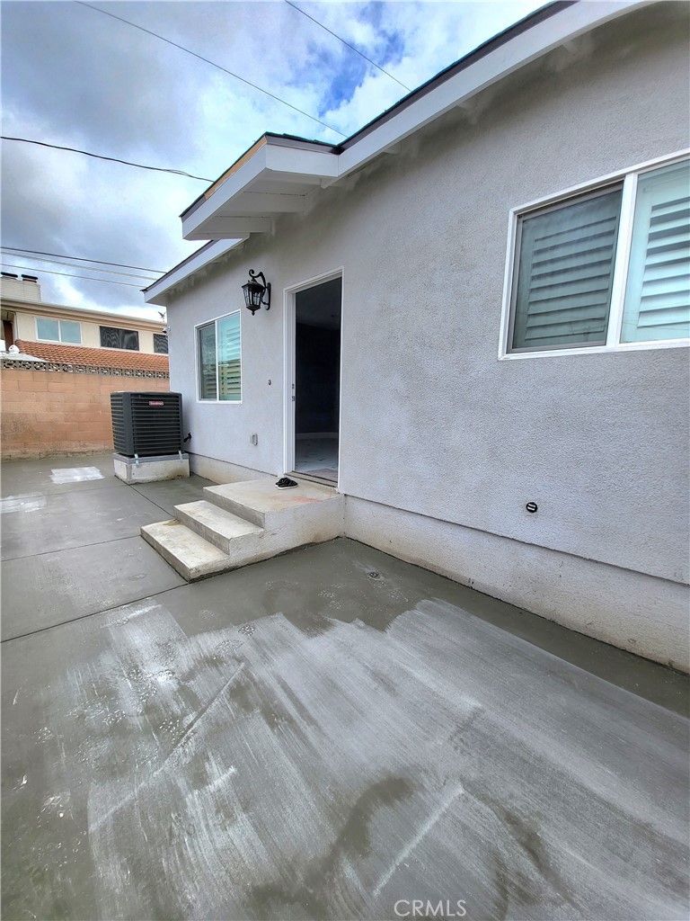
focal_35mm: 13
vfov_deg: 106.2
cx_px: 345
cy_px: 460
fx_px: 346
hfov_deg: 89.9
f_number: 2.2
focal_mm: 1.74
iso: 32
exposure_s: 1/769
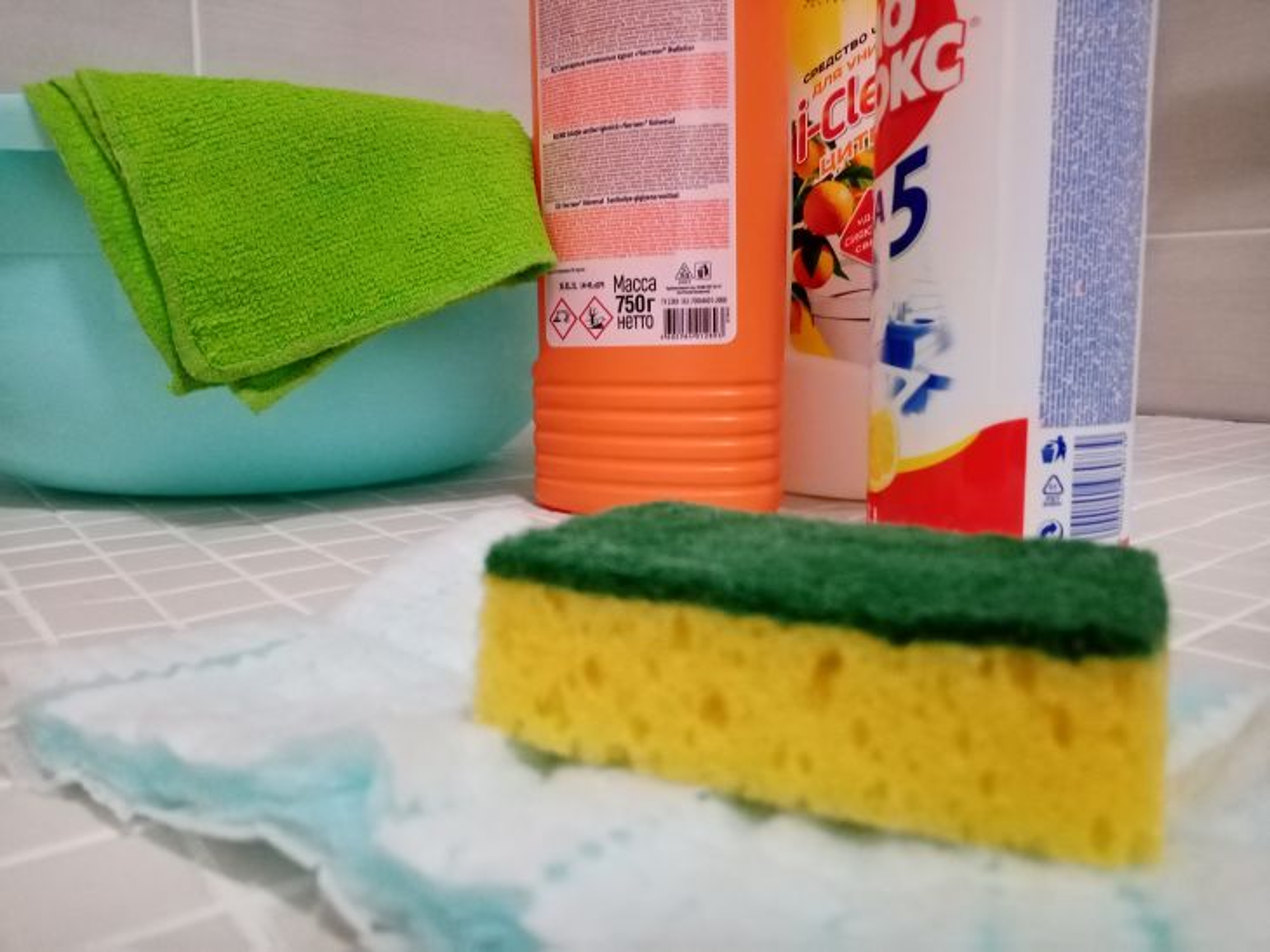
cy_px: 476
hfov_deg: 67.3
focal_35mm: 26
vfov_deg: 53.0
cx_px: 635
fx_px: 954
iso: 1457
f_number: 1.8
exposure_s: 1/20
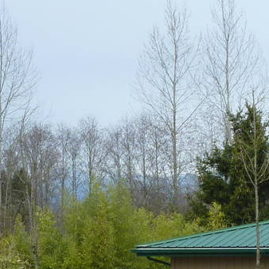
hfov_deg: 6.2
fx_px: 2462
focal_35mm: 280
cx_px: 330
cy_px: 376
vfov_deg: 6.2
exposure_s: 1/500
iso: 100
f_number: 4.1
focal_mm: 11
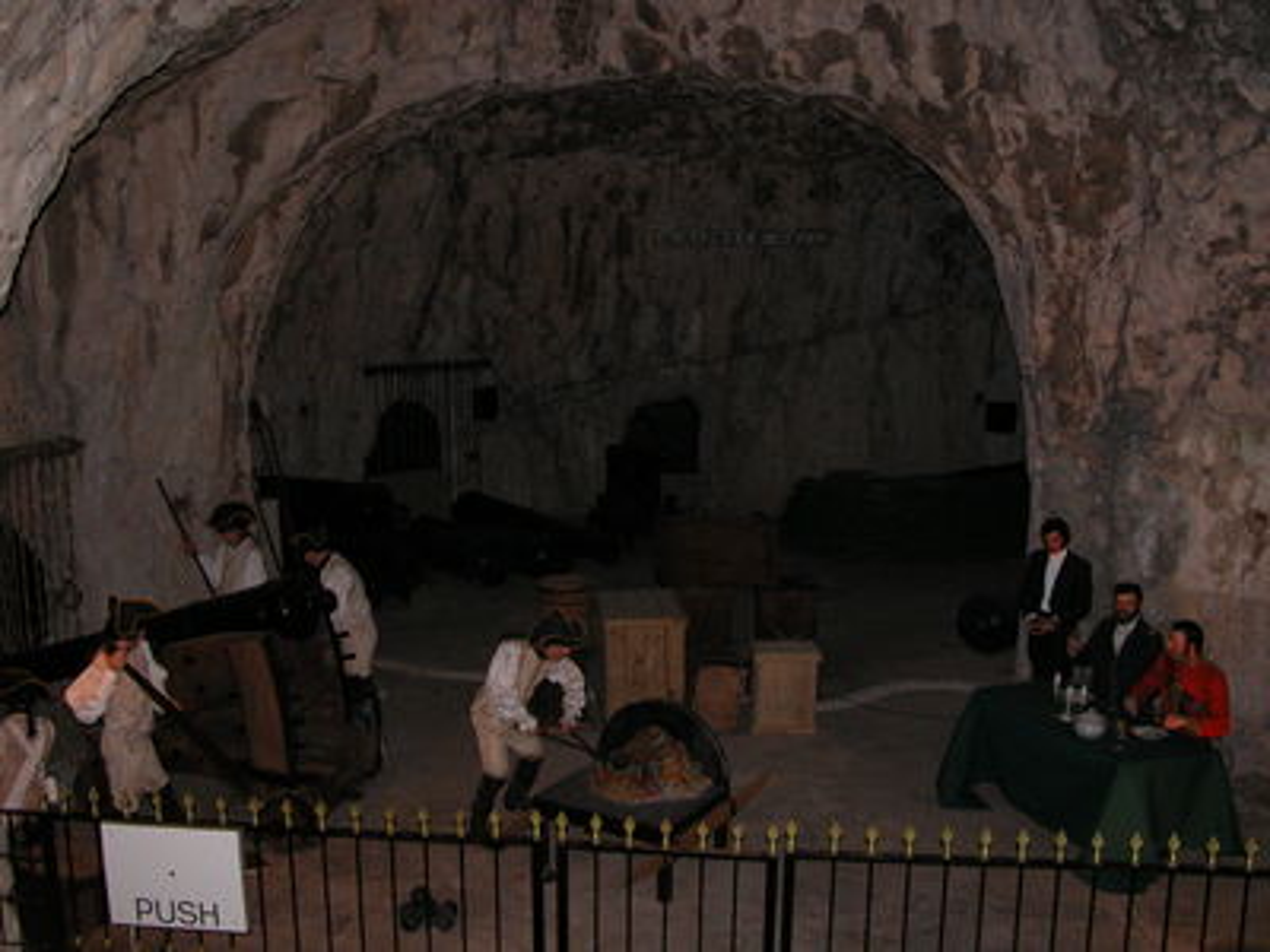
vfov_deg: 40.7
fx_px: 1284
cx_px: 635
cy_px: 476
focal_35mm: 35
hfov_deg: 52.6
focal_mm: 8.9
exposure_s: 1/60
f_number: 2.8
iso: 200
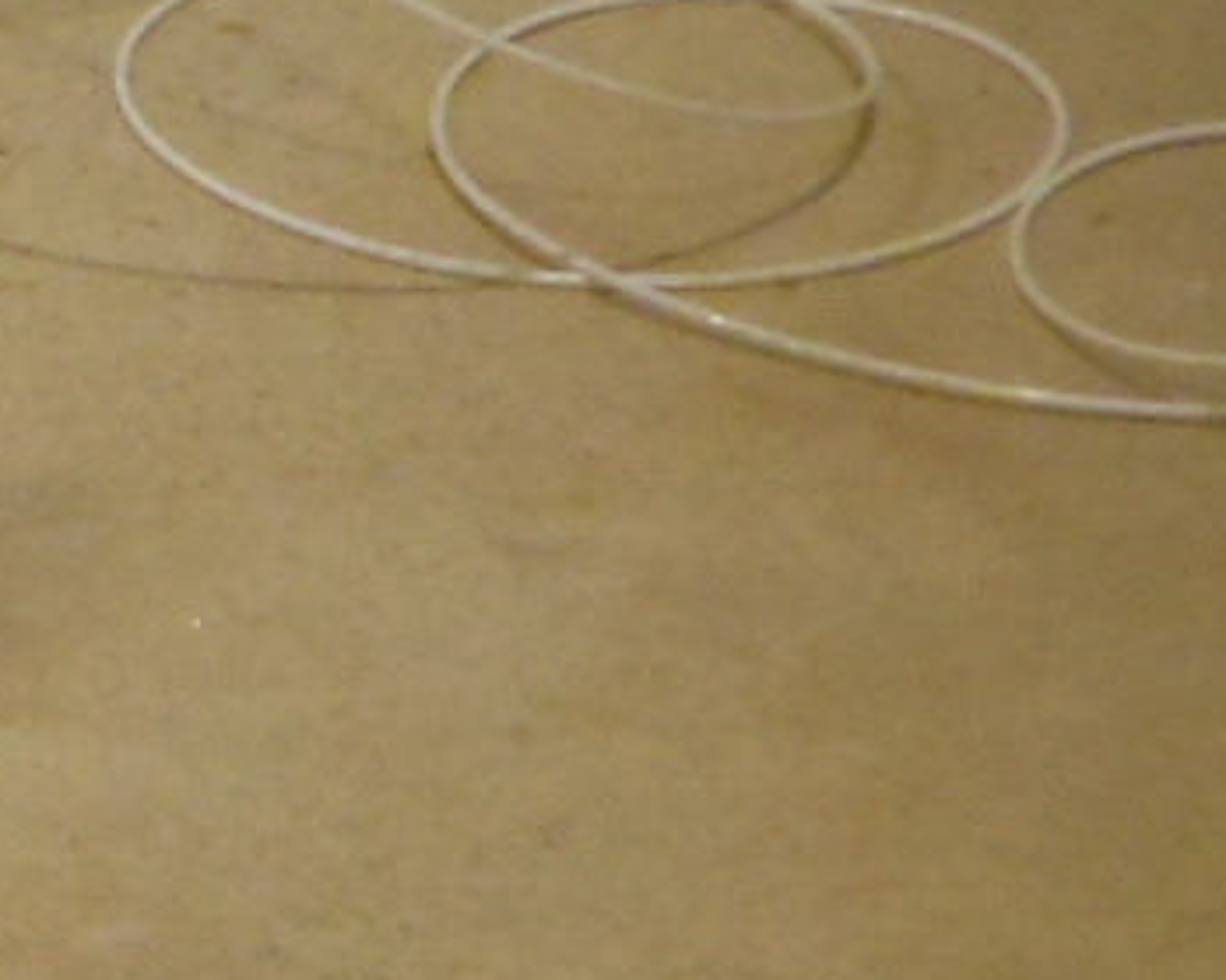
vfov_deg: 8.1
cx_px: -2076
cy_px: 1275
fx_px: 6856
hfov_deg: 8.9
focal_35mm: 189
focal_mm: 6
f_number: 3.5
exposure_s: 1/8
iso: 400
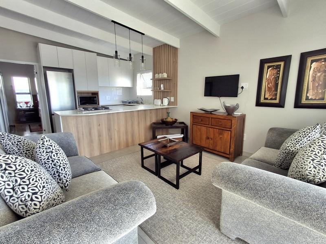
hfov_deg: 94.5
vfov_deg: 78.1
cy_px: 122
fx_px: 151
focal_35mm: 16
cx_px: 163
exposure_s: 1/100
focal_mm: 1.64
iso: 40
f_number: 2.2
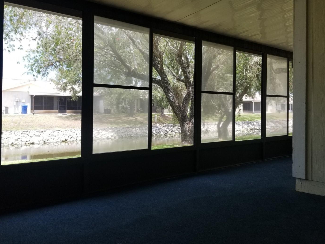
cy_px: 107
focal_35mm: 30
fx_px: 282
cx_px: 178
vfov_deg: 46.7
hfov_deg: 59.9
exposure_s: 1/456
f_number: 1.7
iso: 50
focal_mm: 4.3
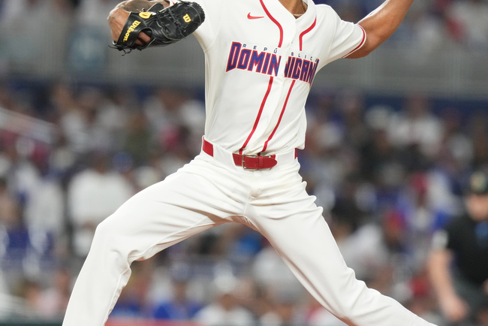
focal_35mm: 630
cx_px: 281
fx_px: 8543
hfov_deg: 3.3
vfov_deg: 2.2
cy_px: 155
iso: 4000
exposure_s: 1/2000
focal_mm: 400
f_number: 3.5
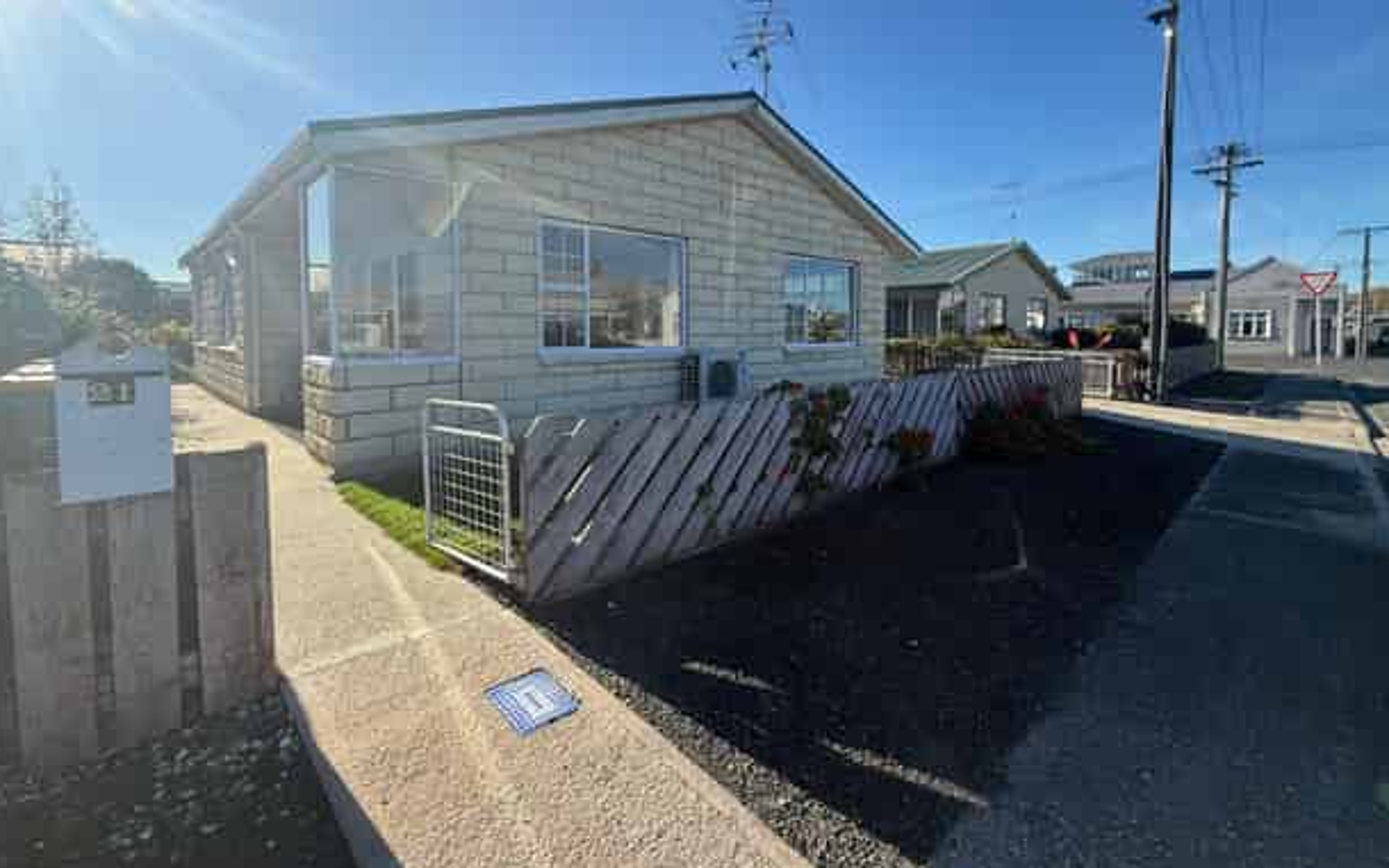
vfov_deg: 70.7
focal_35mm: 16
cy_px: 361
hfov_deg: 97.8
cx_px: 701
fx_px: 606
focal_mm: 2.22
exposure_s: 1/1285
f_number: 2.2
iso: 64
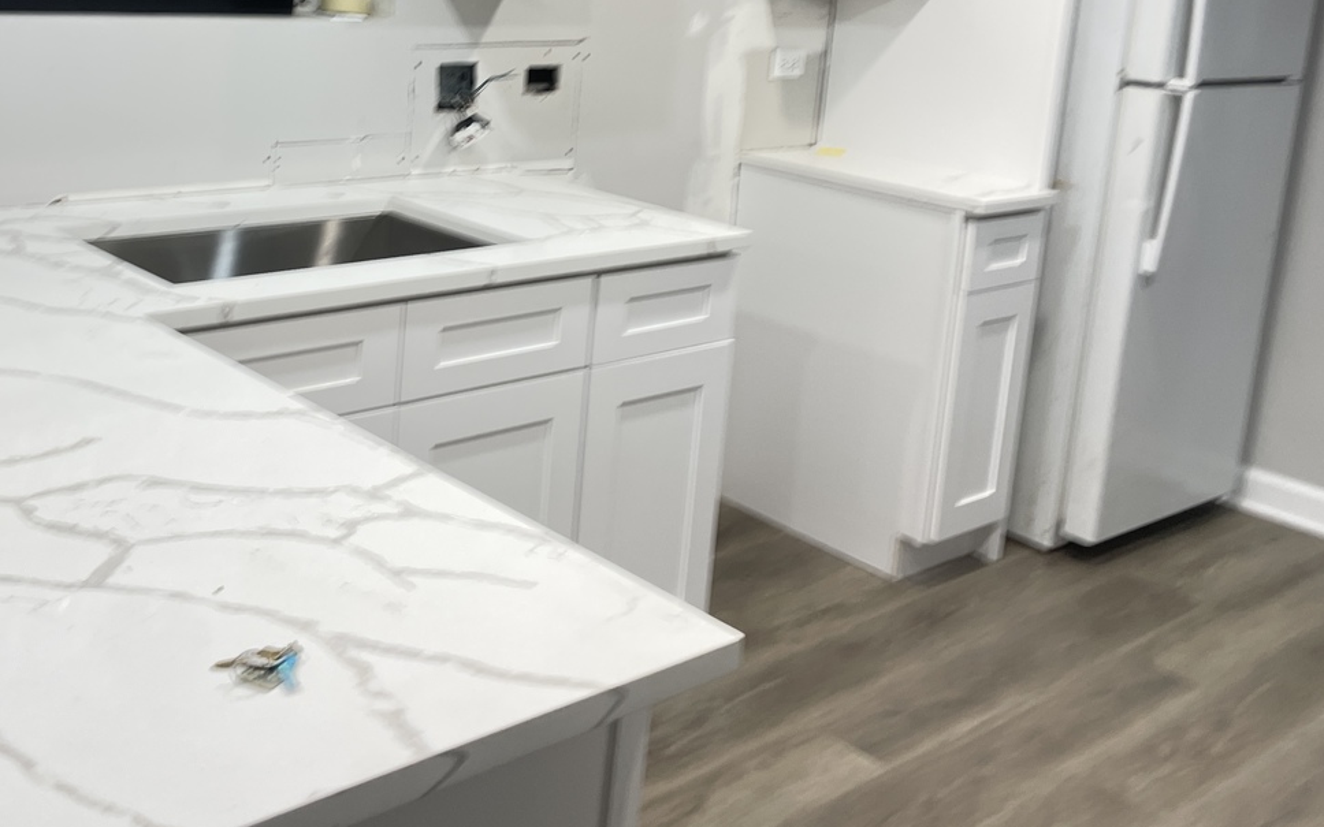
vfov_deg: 30.4
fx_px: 1479
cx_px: 416
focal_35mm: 41
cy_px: 153
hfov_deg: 47.2
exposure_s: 1/60
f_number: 1.6
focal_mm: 4.2
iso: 80
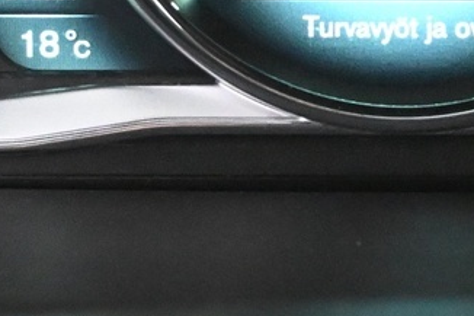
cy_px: 17
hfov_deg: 13.4
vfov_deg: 8.9
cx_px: 393
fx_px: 2010
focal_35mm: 153
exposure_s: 1/60
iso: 8000
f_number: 3.8
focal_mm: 20.5
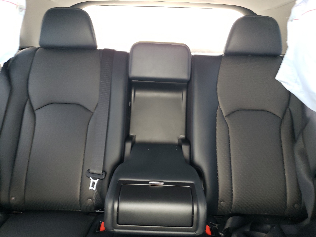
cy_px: 118
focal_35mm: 26
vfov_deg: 53.1
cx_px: 158
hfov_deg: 67.3
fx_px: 237
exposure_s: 1/60.2
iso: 208
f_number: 1.5
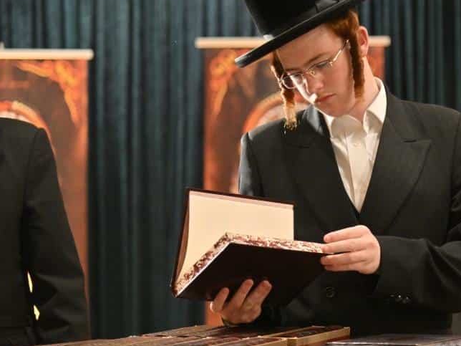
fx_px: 2038
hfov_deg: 12.9
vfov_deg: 9.7
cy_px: 176
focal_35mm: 153
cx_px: 315
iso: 1600
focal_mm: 100
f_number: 4
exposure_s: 1/200
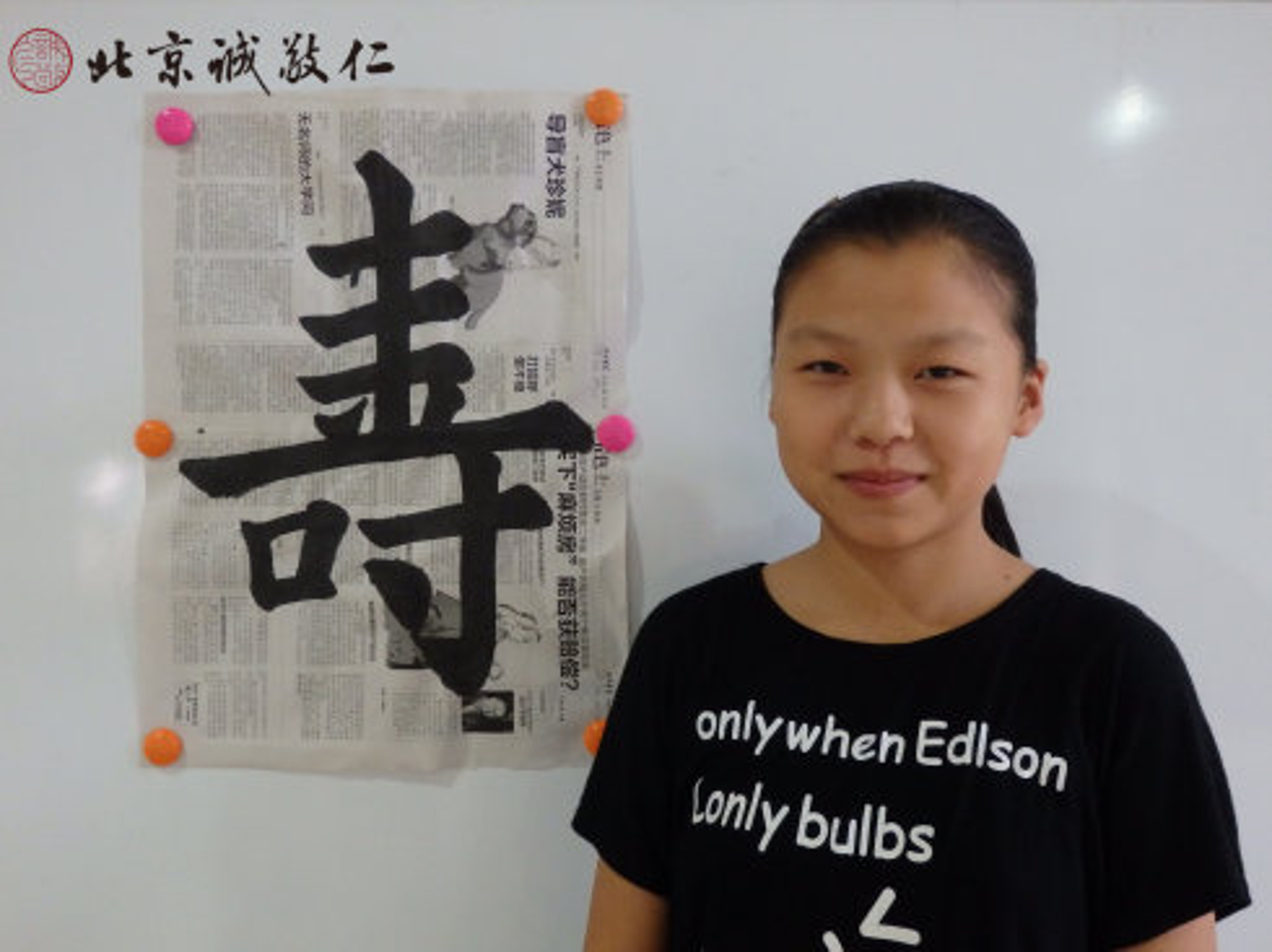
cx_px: 636
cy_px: 476
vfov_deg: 42.9
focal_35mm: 33
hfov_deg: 55.4
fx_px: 1212
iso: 800
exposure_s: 1/60
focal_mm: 6
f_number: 3.4
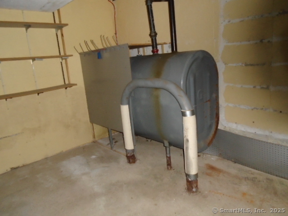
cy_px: 108
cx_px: 144
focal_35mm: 26
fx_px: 216
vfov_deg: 53.1
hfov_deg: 67.3
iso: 400
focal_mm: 4.6
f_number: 3.2
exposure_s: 1/30
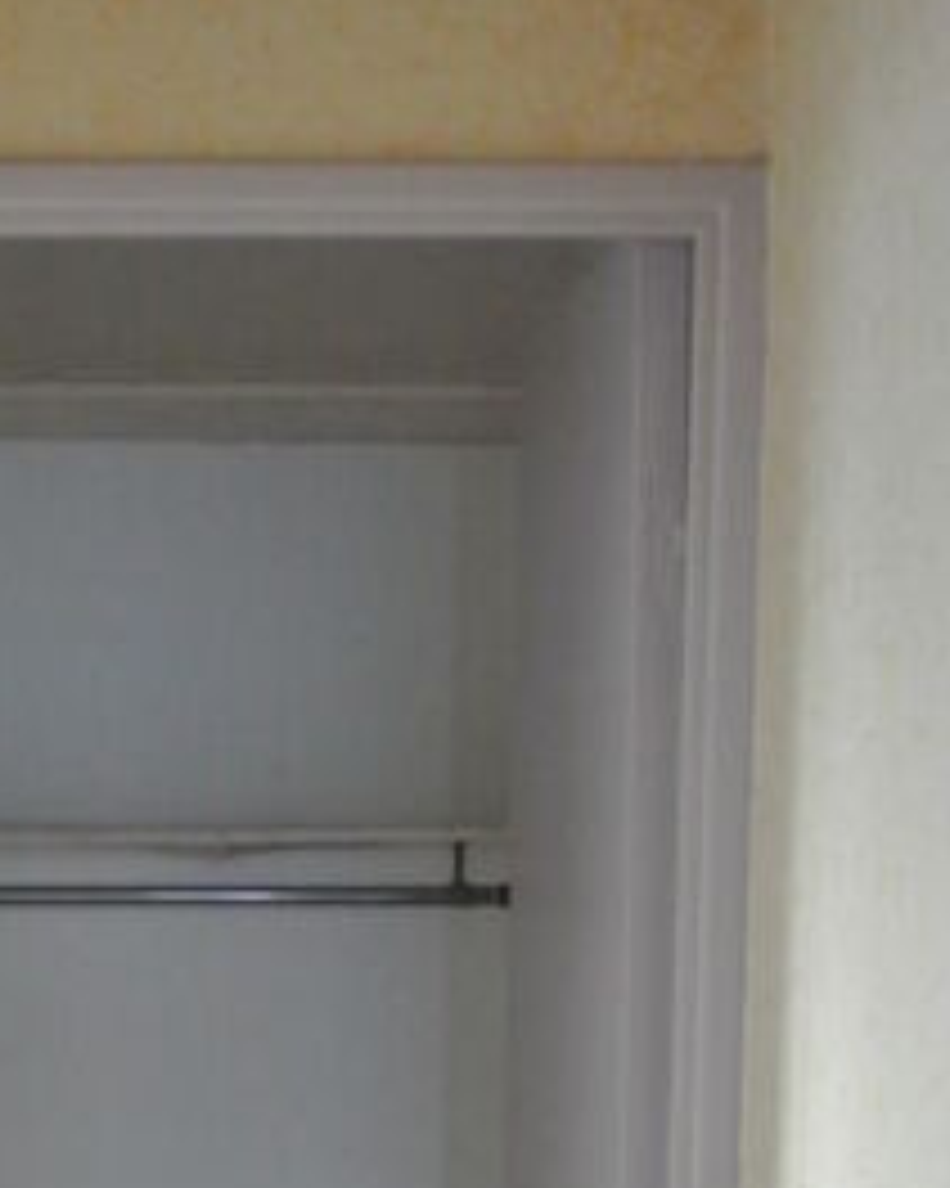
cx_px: 162
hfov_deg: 12.8
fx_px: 4220
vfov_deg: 15.4
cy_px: 1429
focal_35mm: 120
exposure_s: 1/30
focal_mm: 17.5
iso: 1600
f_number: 4.5
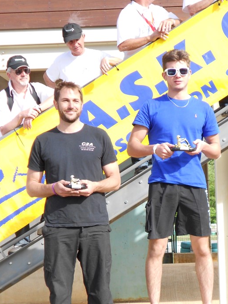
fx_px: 640
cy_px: 212
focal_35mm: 73
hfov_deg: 20.1
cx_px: 165
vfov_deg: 26.5
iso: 80
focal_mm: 9
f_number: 4.5
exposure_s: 1/160
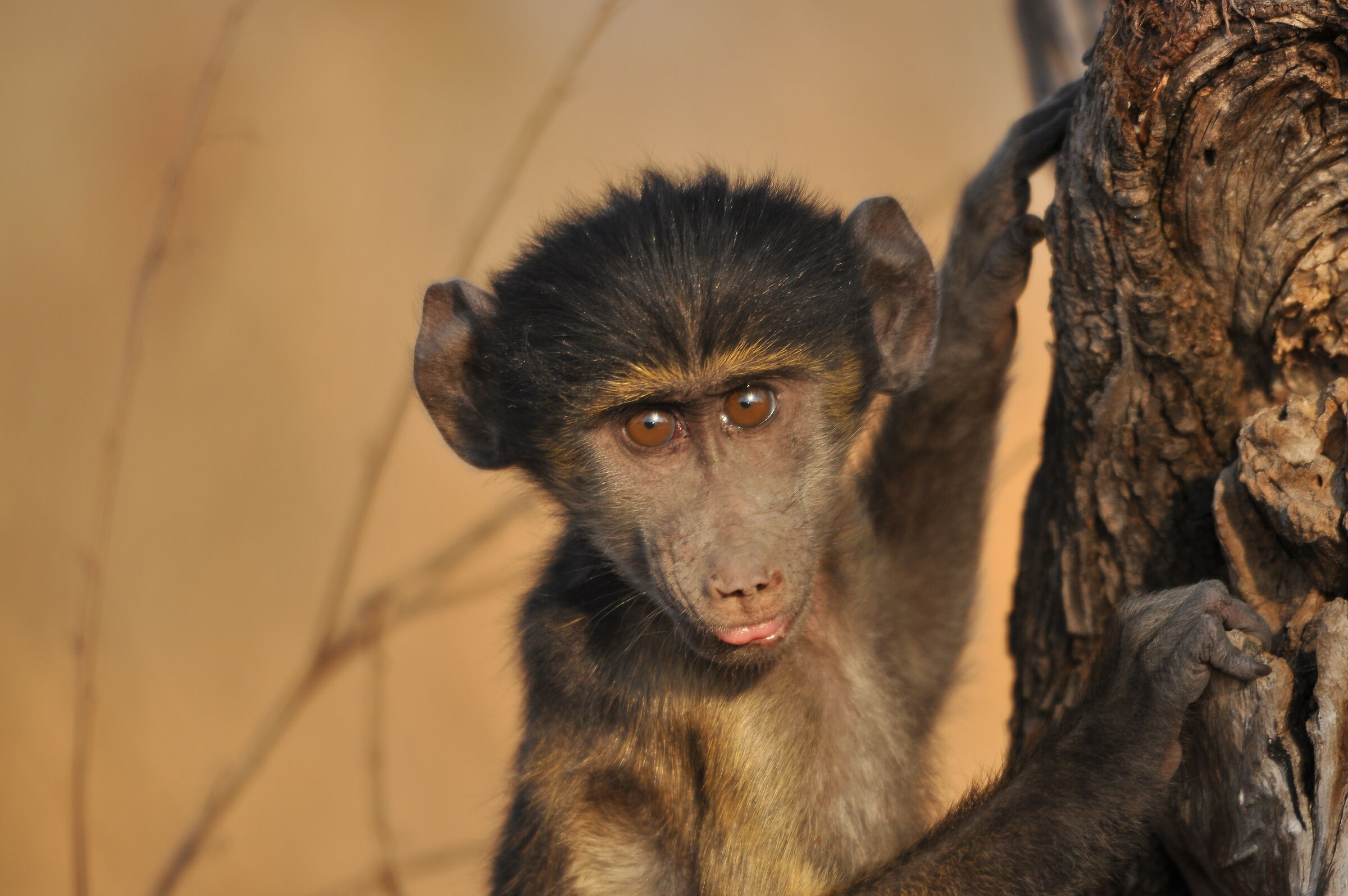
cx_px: 674
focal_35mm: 600
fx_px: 22439
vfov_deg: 2.3
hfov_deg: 3.4
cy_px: 448
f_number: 5.6
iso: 200
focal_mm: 400
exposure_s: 1/400
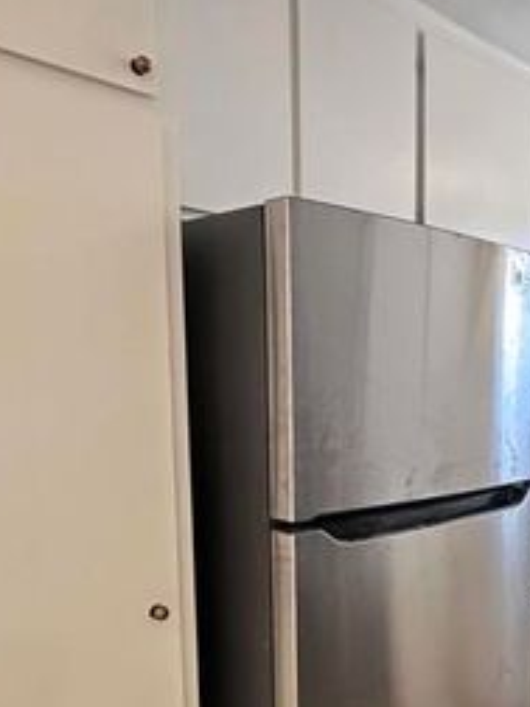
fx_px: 755
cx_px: 485
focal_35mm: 37
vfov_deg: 49.4
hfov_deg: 36.1
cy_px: 464
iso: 640
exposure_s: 1/60
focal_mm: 2.22
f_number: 2.2
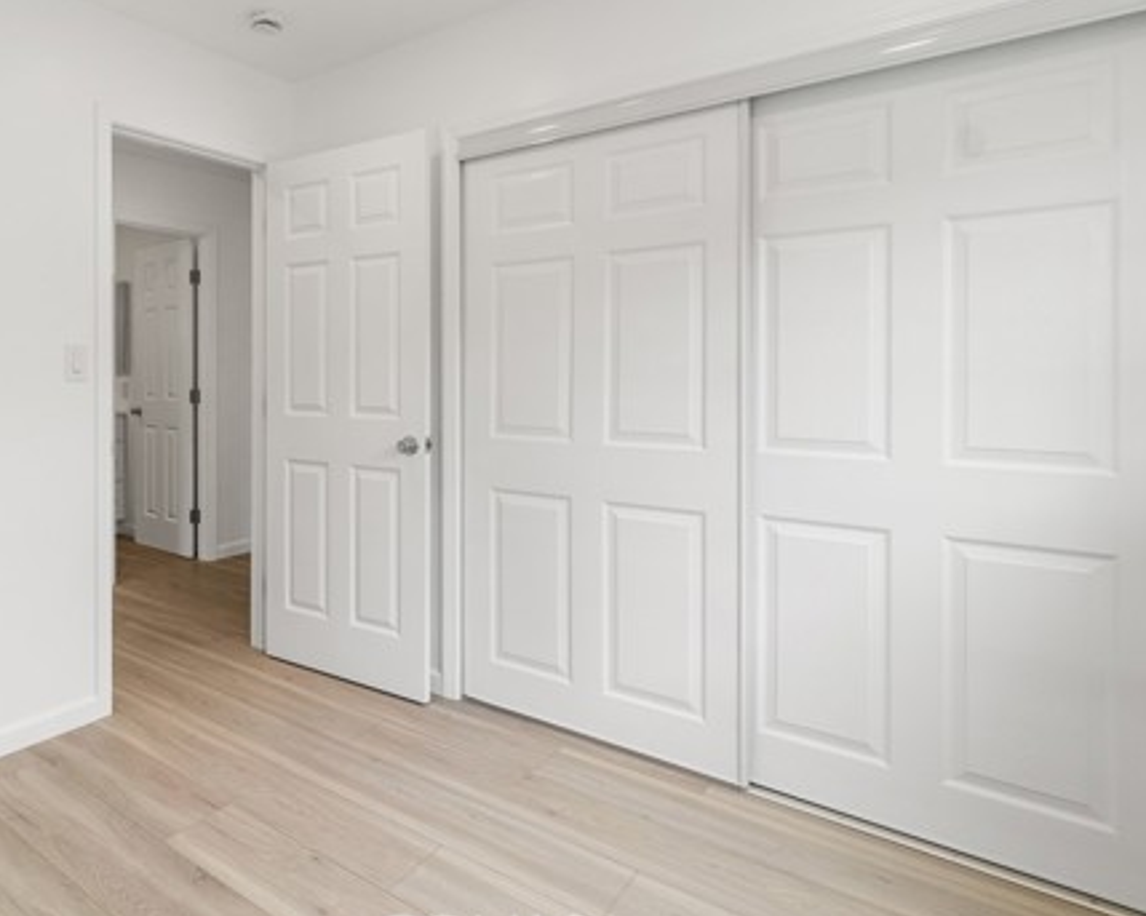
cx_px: 339
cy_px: 409
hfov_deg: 74.0
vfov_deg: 65.3
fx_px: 712
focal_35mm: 21
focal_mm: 10
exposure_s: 1/30
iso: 320
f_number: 7.1
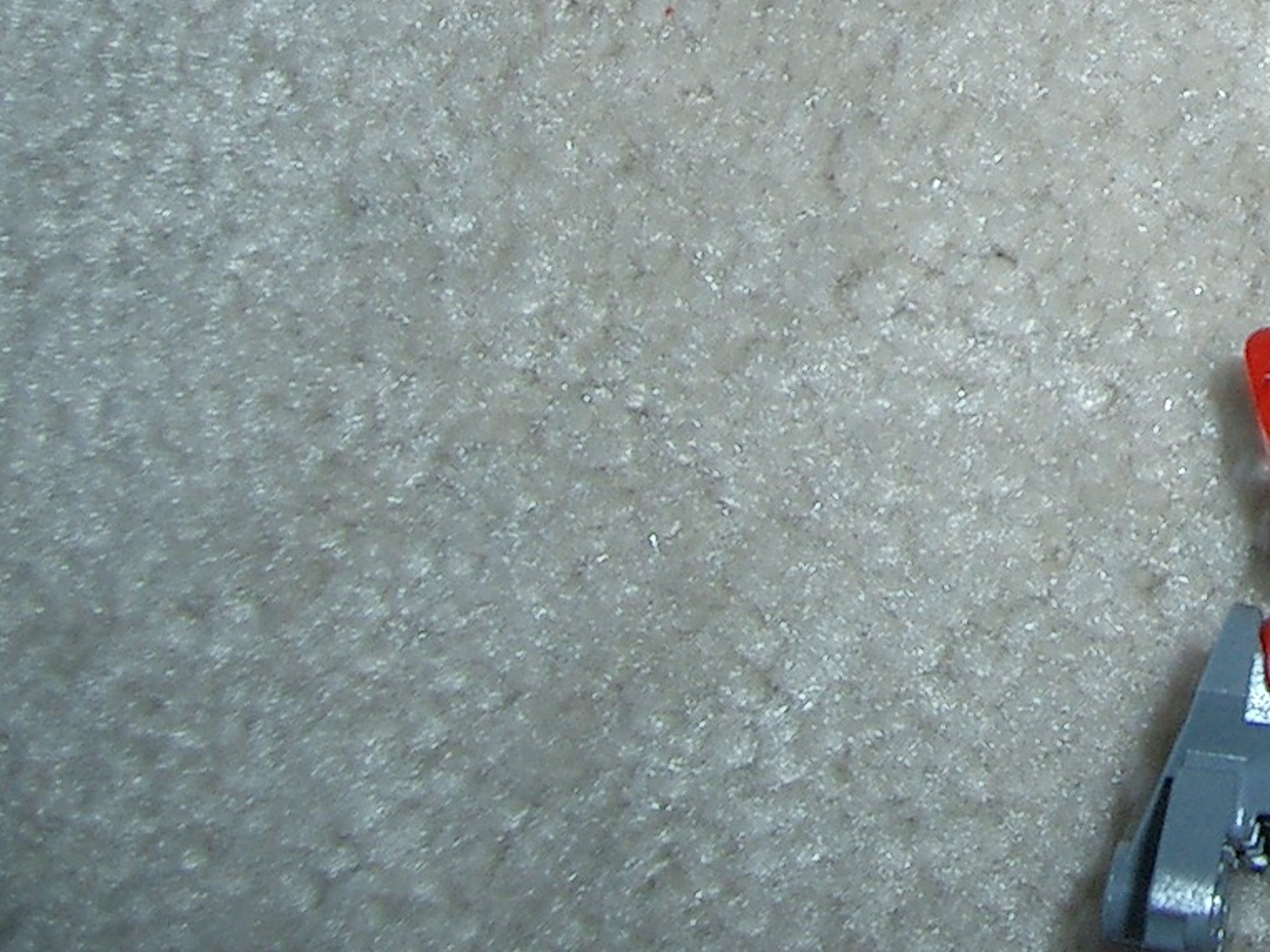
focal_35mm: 94
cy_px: -220
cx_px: 1506
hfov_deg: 19.7
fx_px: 3448
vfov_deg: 15.1
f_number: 2.6
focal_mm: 5.8
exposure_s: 1/40
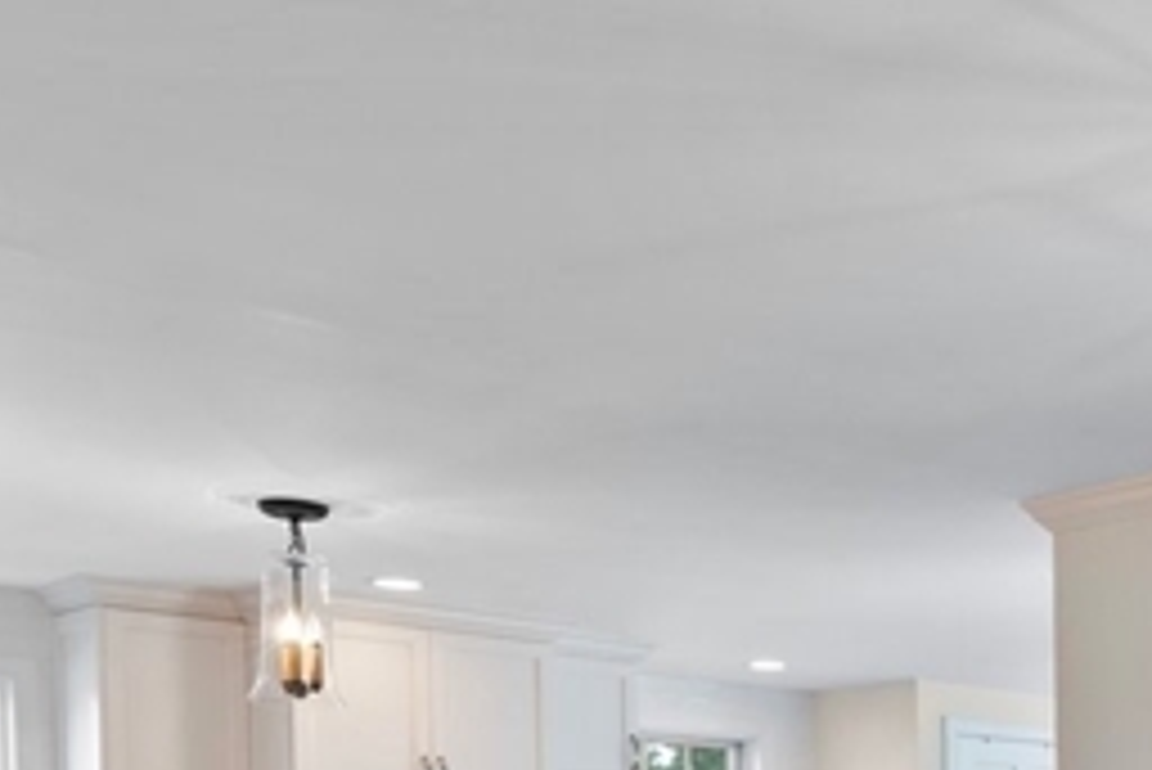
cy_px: 903
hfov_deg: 30.9
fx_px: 1793
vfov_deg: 22.5
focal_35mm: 56
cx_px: 1332
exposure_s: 1/8
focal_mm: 14
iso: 400
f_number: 8
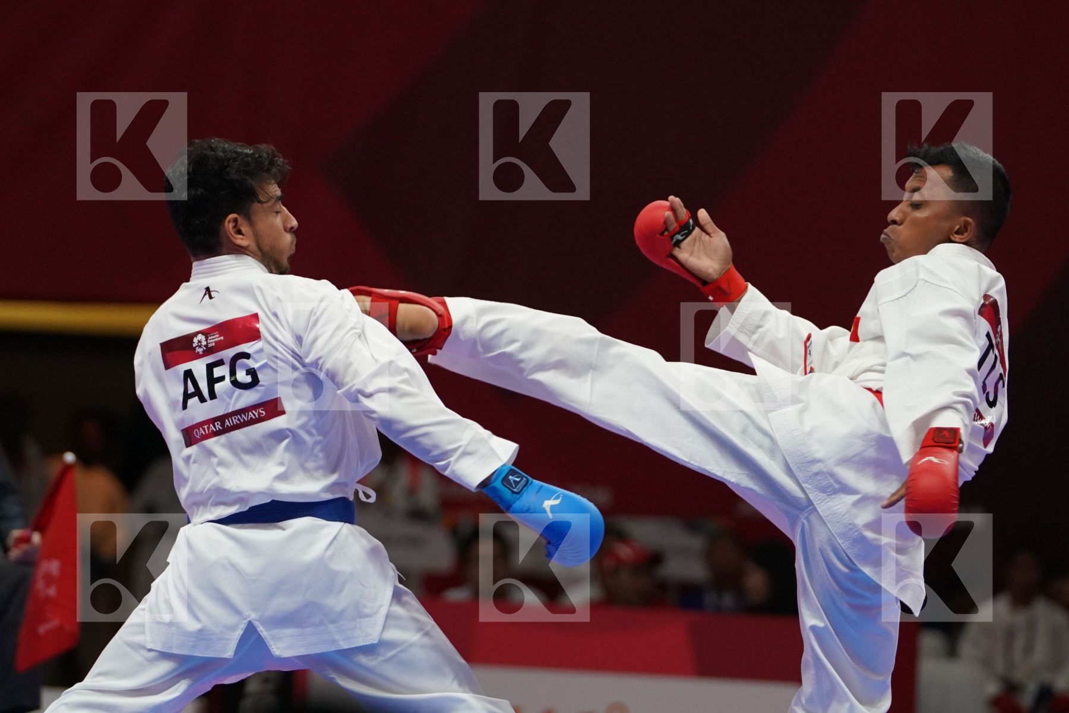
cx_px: 534
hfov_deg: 6.9
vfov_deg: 4.6
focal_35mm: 298
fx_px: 8848
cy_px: 356
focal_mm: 199
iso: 2500
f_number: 4
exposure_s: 1/1000
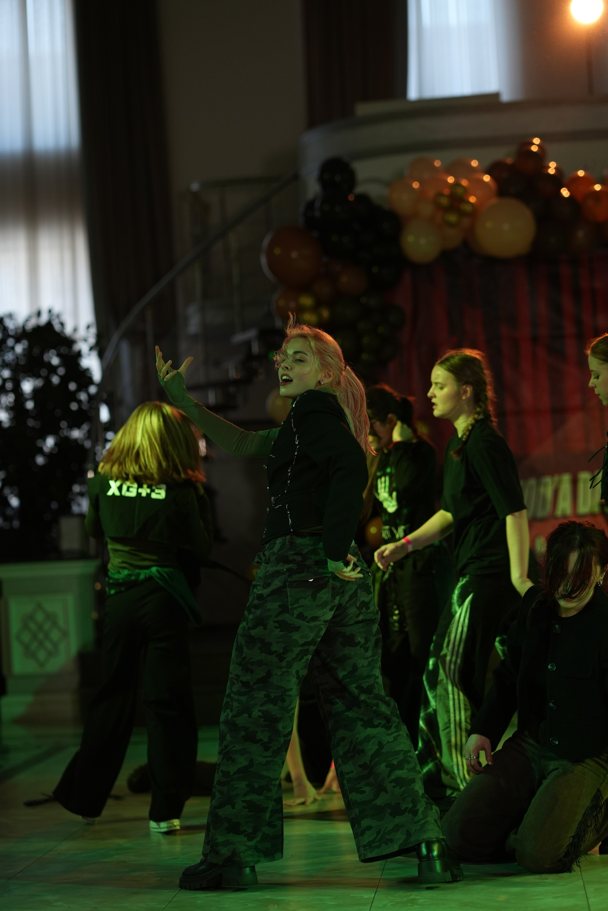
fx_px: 2153
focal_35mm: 85
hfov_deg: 16.1
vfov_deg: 23.9
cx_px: 304
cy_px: 456
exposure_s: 1/400
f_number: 2.2
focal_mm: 85
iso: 800
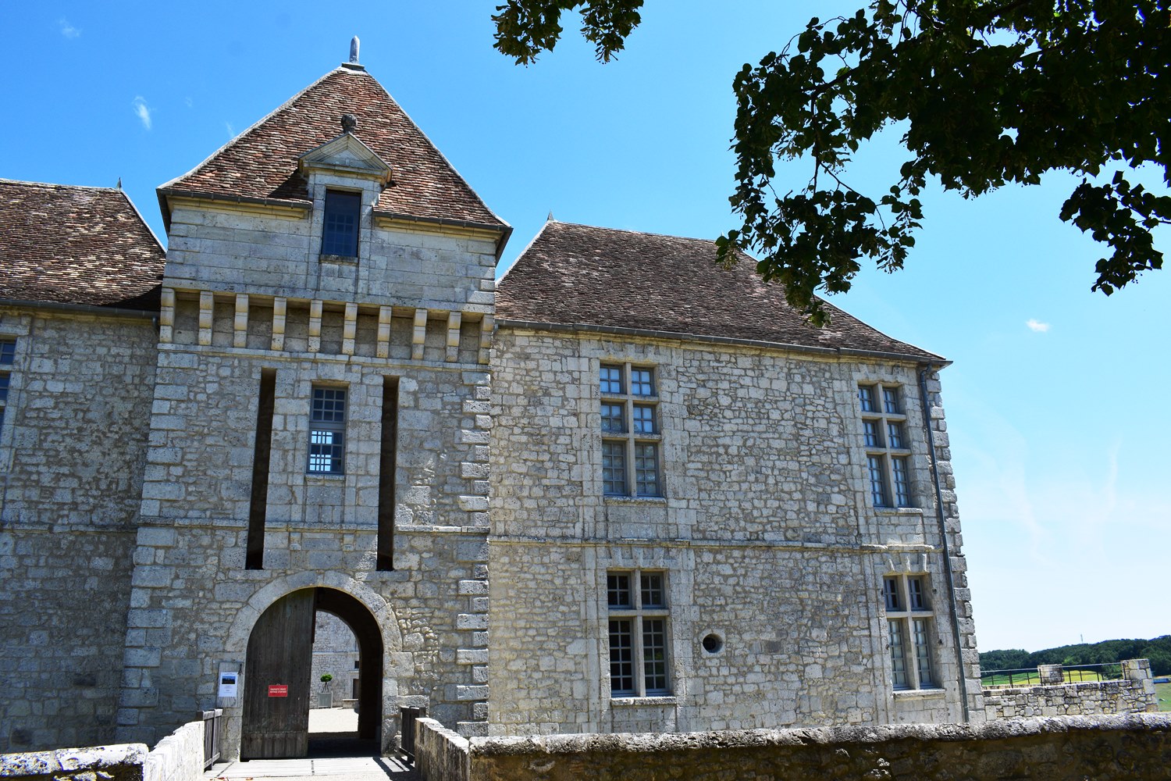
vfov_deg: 47.9
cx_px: 586
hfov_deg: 67.4
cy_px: 390
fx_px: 878
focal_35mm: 27
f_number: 11
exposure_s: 1/500
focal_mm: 18
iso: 400
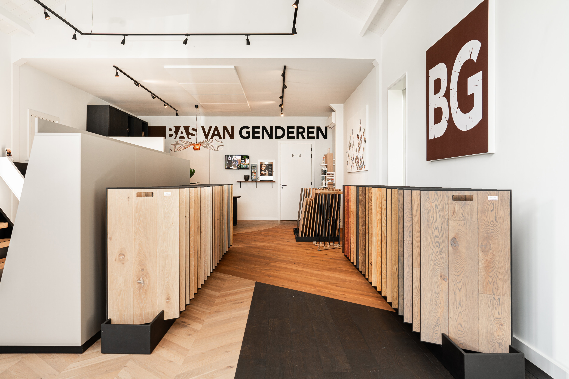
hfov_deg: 63.7
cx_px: 284
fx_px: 458
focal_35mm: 29
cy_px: 190
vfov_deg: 45.0
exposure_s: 1/13
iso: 100
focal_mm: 29
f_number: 7.1
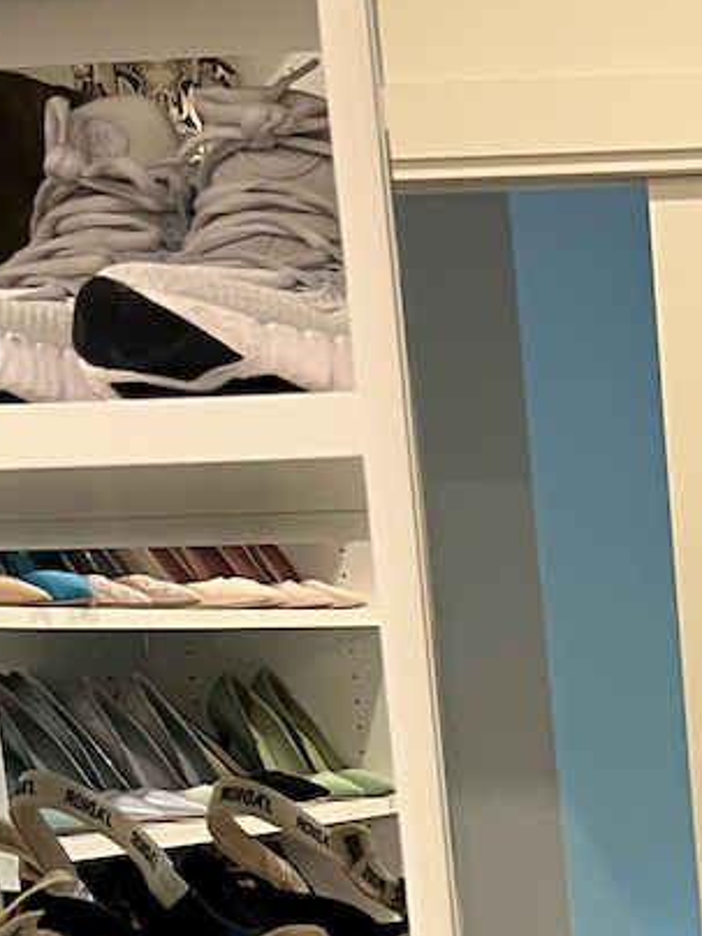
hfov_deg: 13.1
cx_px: 1242
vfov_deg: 17.2
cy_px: 1399
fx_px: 2785
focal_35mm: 103
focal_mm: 5.7
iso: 125
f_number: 1.5
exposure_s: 1/60
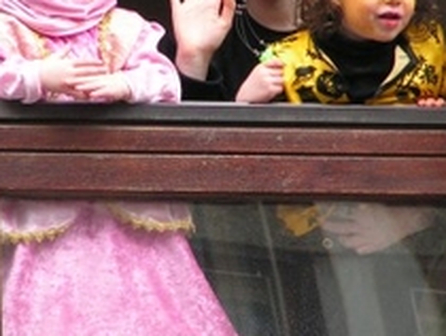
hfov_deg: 2.2
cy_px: 118
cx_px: 183
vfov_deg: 1.7
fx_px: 11648
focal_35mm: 903
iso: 125
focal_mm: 63
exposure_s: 1/320
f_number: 3.7
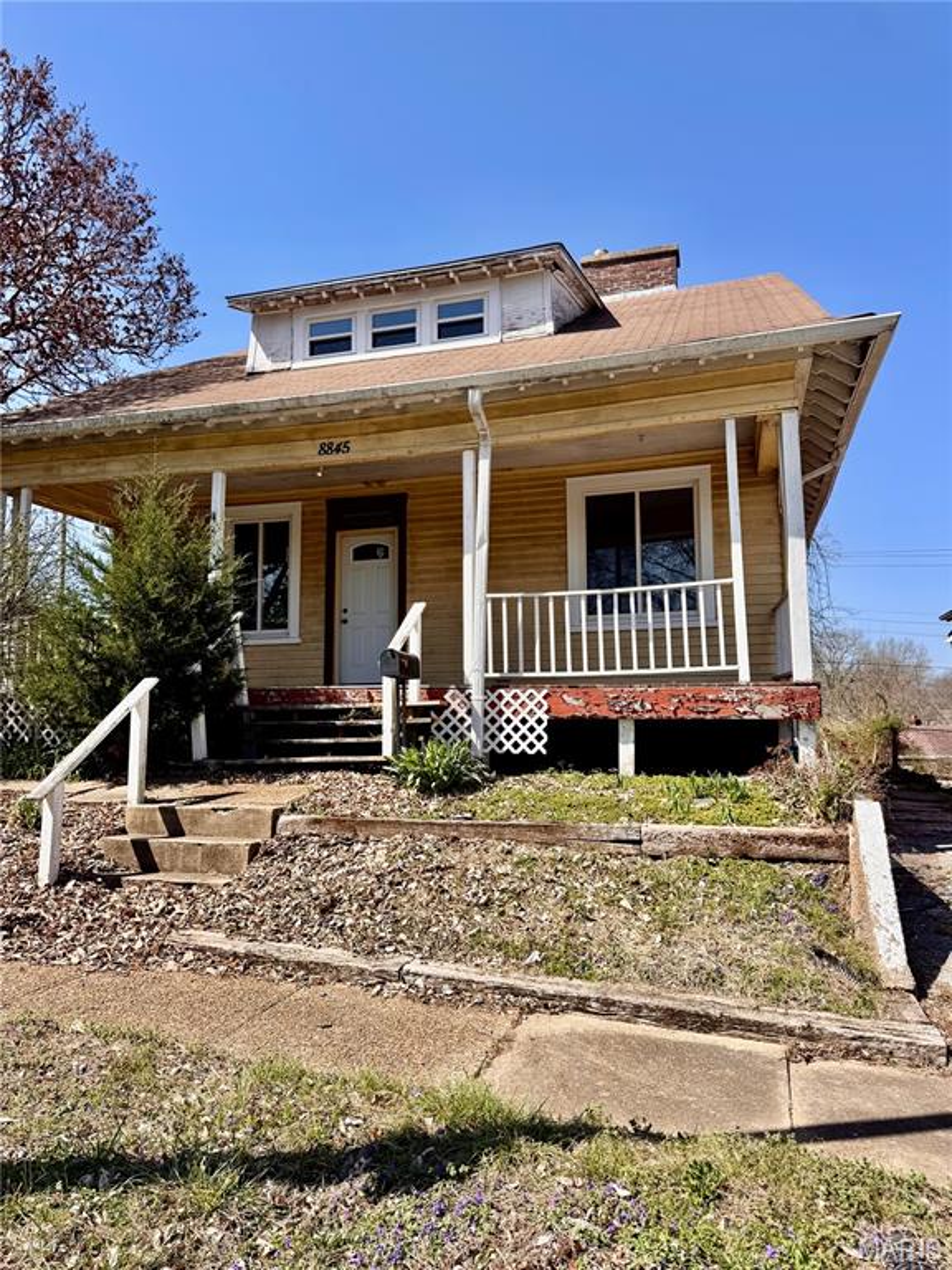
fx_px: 880
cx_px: 476
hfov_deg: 56.8
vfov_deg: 71.6
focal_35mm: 24
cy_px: 635
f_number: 1.78
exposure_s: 1/3413
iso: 80
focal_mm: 6.76
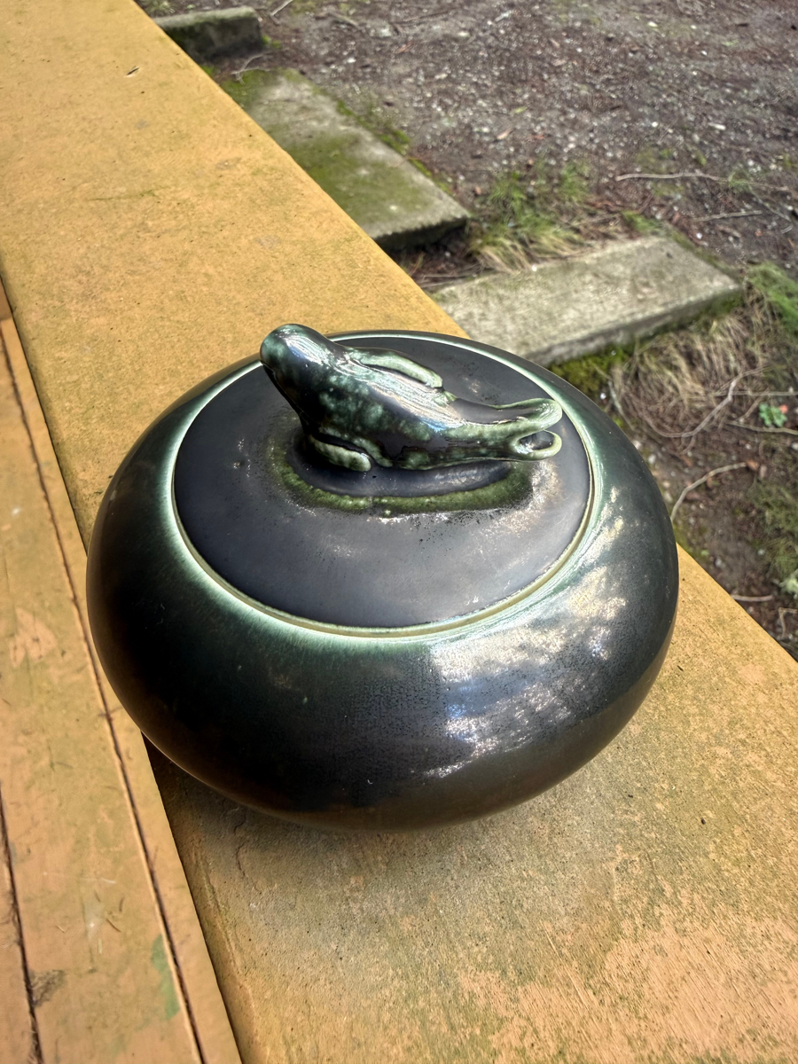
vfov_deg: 71.6
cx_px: 399
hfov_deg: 56.8
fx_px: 738
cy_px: 532
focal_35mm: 24
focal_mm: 2.22
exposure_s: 1/99
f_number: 2.2
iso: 125
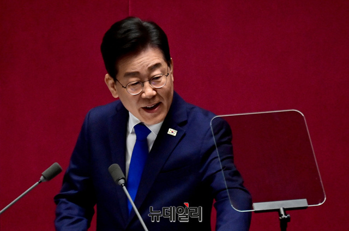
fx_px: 3867
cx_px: 174
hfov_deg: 5.2
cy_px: 116
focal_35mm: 400
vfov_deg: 3.4
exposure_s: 1/250
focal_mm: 400
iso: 6400
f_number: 5.6
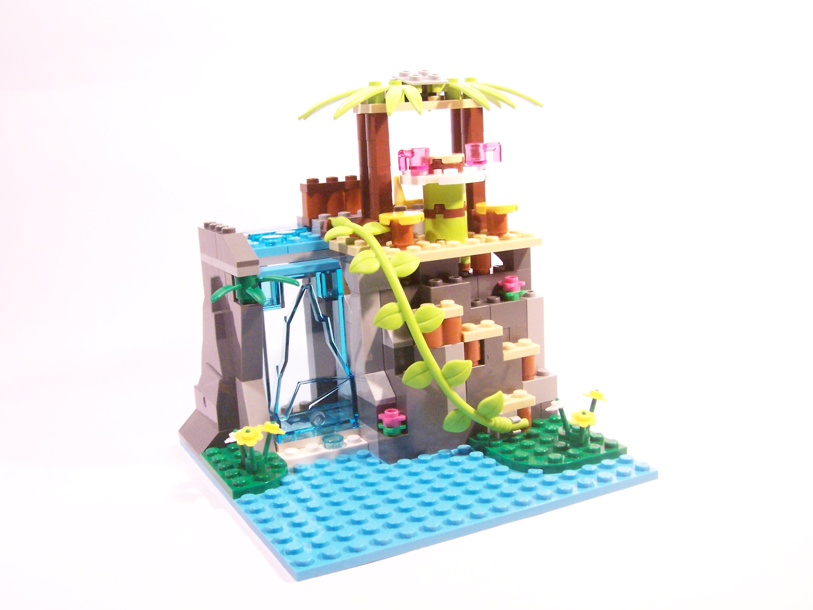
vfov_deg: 37.7
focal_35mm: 38
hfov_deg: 49.0
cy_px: 305
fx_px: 892
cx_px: 406
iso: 400
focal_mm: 6.3
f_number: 3.6
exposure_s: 1/30
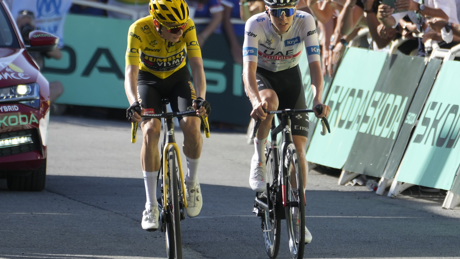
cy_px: 122
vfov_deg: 2.9
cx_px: 230
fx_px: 5123
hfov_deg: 5.1
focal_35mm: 420
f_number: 5.6
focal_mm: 400
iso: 400
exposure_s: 1/1000
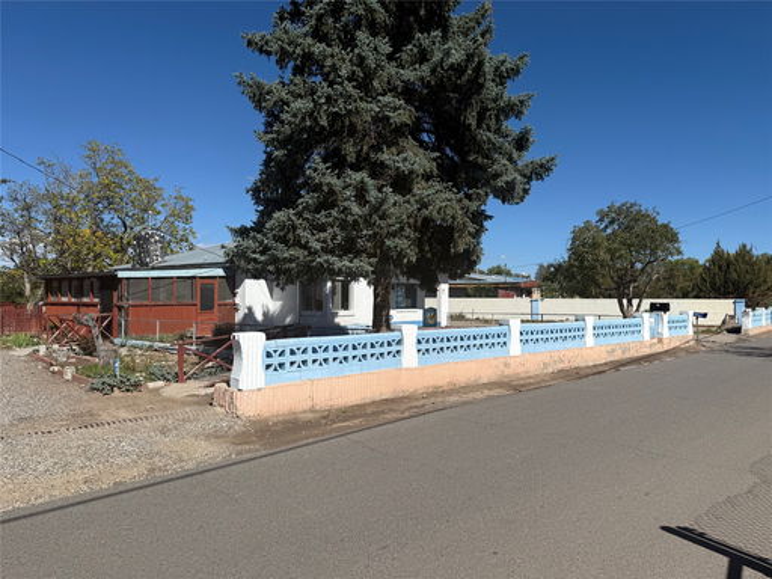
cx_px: 386
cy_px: 290
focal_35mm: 24
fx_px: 535
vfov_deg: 56.8
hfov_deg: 71.6
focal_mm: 6.76
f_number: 1.78
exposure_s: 1/7353
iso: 80
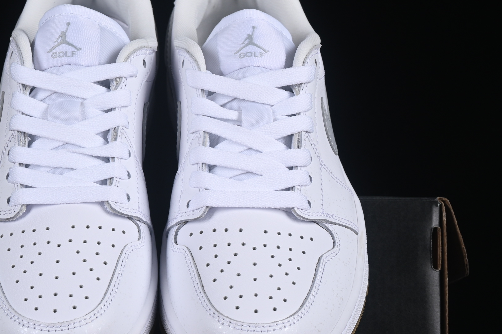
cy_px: 217
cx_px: 158
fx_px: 1799
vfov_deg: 10.6
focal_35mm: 129
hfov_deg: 15.8
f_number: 8
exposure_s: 1/125
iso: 160
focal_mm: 50
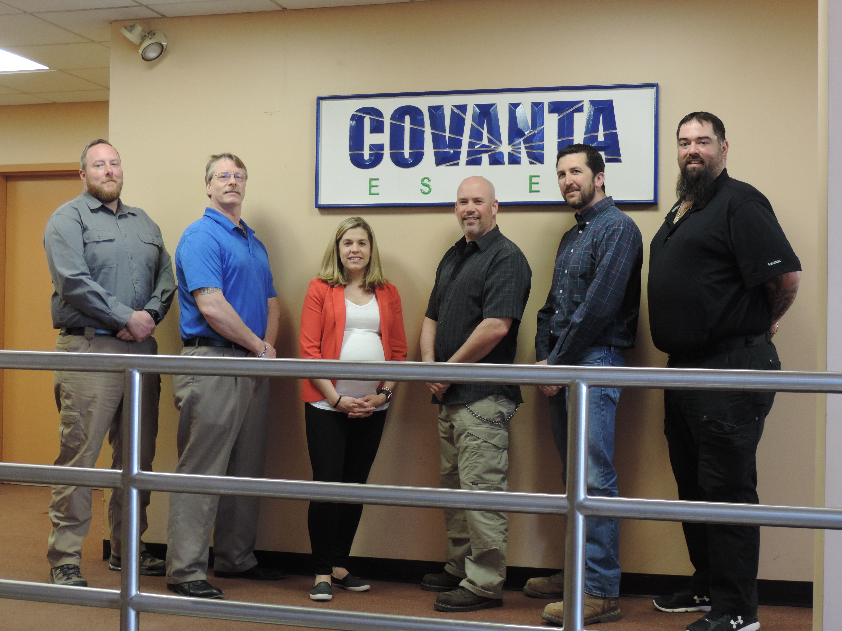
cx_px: 421
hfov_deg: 38.2
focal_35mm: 50
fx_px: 1216
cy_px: 316
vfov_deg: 29.1
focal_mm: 8.9
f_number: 3.6
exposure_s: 1/13
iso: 400
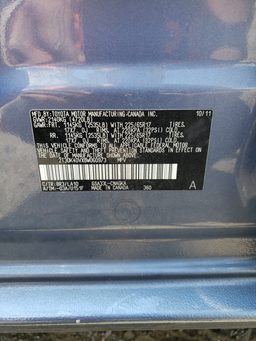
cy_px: 170
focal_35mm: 26
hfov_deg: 53.1
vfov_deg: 67.3
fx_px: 256
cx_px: 128
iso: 50
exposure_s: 1/233
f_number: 1.5
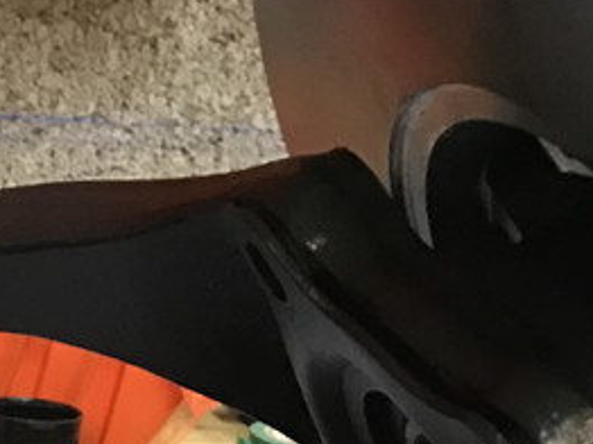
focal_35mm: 114
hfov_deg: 15.5
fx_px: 1951
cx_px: -379
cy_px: 693
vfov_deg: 12.3
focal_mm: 3.99
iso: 100
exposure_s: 1/10
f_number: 1.8
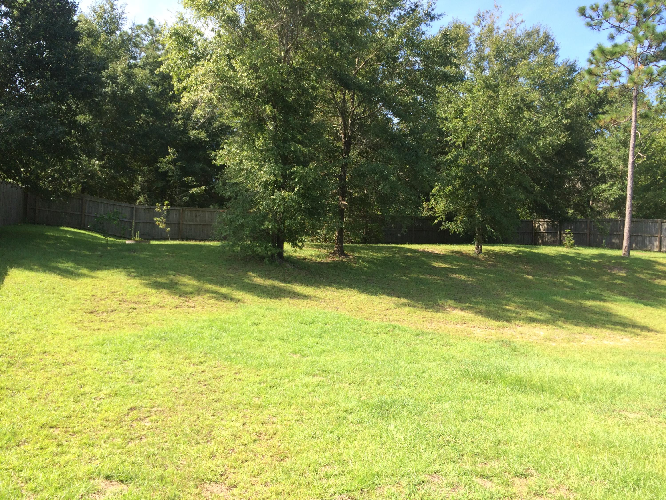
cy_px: 250
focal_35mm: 29
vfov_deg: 48.2
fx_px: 558
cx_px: 333
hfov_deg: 61.7
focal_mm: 4.15
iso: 32
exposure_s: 1/570
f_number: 2.2
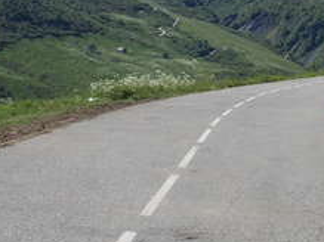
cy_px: -31
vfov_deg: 13.9
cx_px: 191
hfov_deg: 18.9
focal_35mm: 104
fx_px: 973
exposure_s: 1/320
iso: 80
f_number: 6.2
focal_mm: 5.3
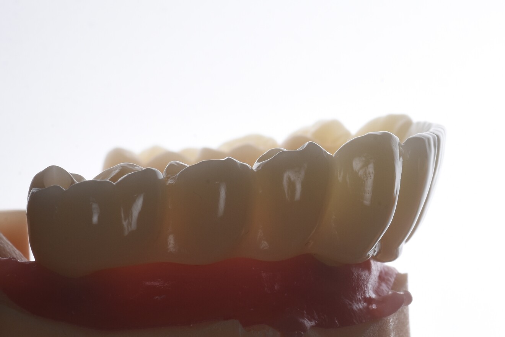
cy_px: 168
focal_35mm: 158
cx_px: 252
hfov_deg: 13.0
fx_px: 2209
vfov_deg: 8.7
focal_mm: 105
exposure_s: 1/160
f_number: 25
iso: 200
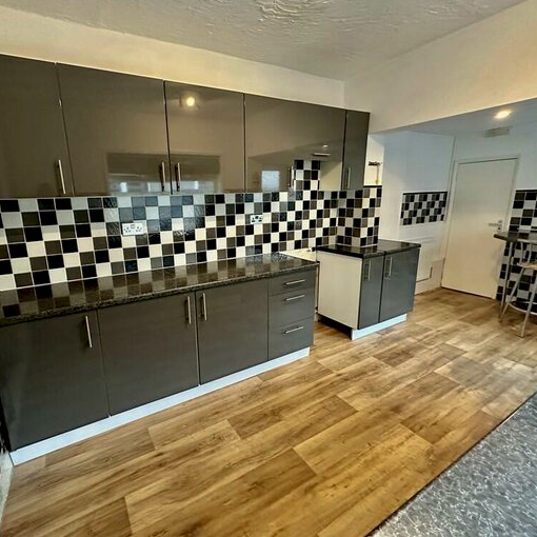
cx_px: 228
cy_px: 263
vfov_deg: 84.0
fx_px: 298
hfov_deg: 83.4
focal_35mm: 17
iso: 800
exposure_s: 1/60
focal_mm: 2.22
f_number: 2.2
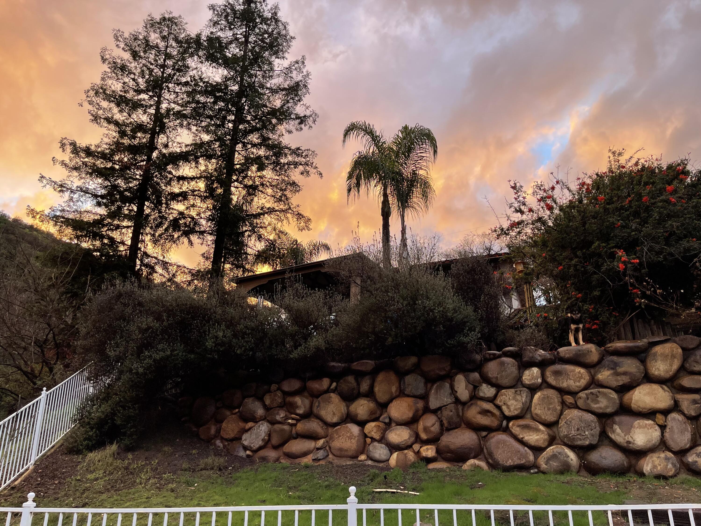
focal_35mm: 26
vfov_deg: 53.1
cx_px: 350
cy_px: 263
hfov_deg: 67.3
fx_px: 527
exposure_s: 1/121
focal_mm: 5.1
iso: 64
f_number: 1.6
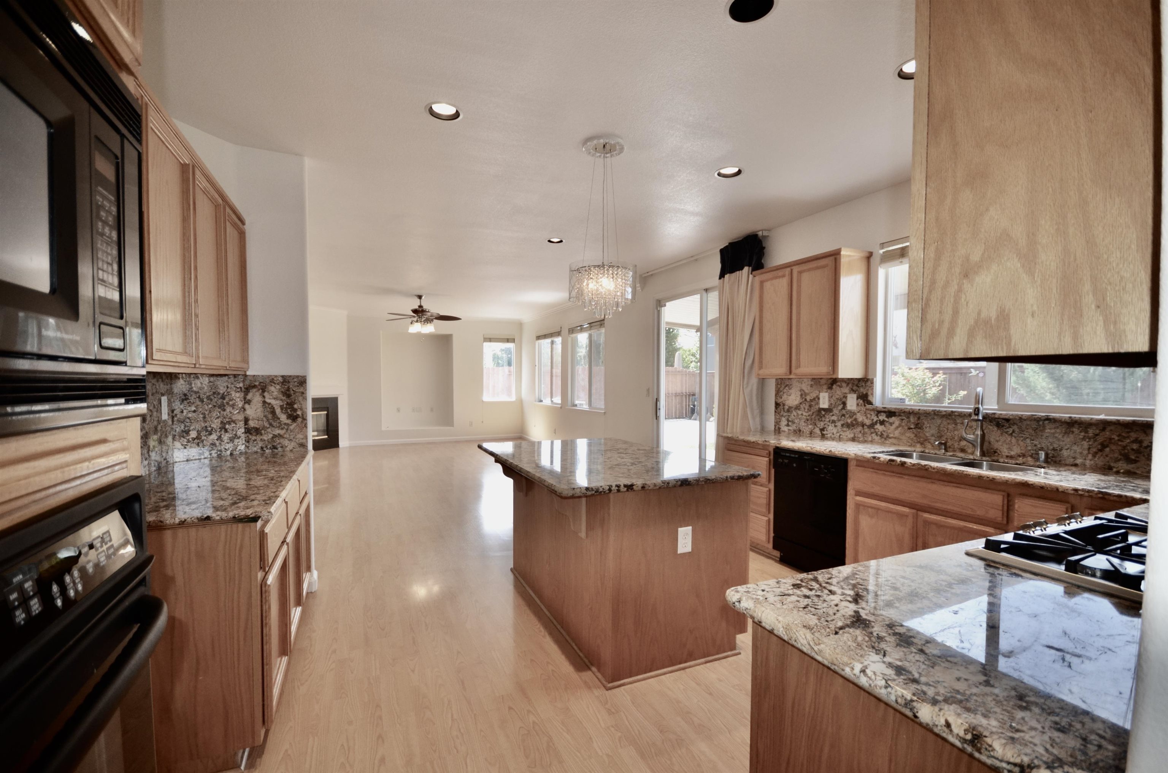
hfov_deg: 100.5
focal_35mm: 15
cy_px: 386
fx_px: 486
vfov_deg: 77.1
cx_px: 584
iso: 360
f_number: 4
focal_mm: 10
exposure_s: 1/125
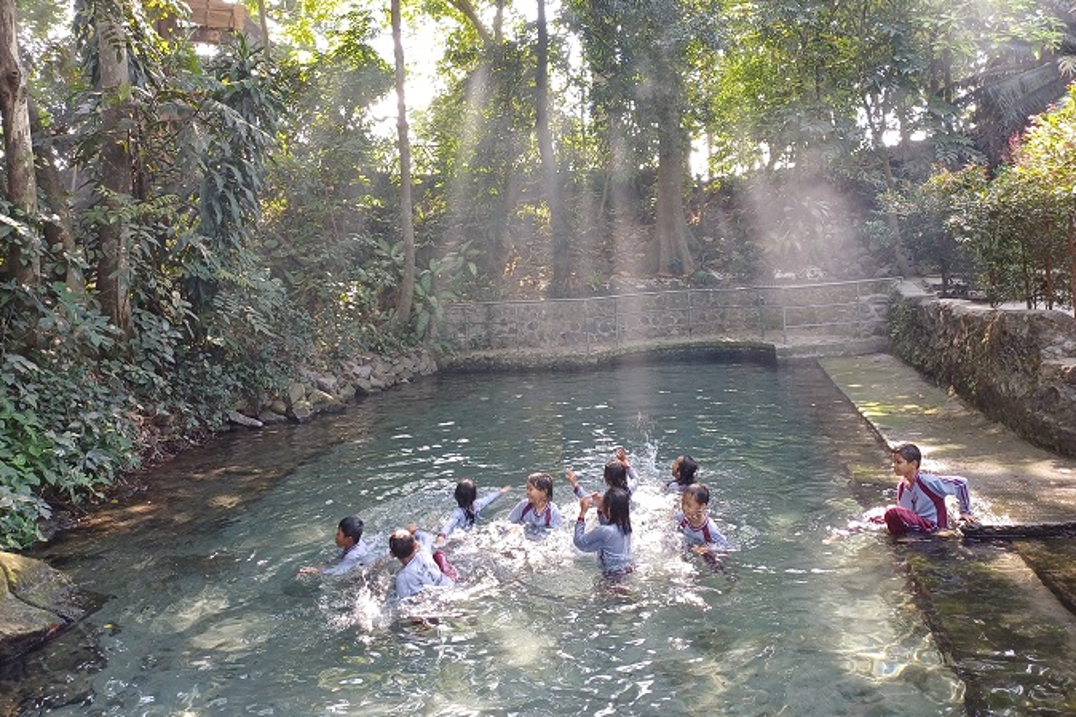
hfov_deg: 67.4
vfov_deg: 47.8
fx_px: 807
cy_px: 319
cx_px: 556
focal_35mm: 27
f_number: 1.8
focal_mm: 4.65
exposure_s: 1/50
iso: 125
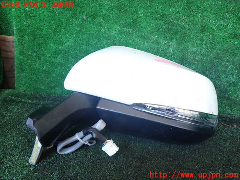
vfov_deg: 46.8
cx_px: 120
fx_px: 208
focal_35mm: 30
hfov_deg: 60.0
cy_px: 90
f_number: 2.3
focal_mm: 5.4
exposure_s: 1/50
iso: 200
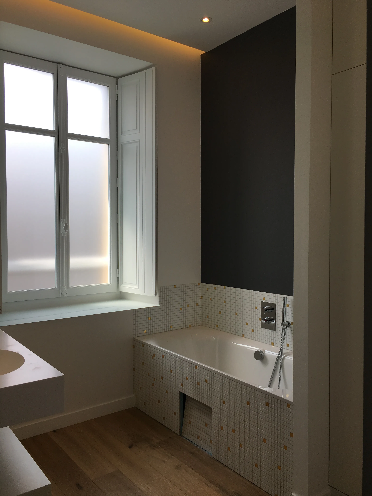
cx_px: 186
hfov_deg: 48.2
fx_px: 416
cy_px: 248
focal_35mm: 29
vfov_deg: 61.7
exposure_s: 1/326
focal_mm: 4.15
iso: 25
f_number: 2.2
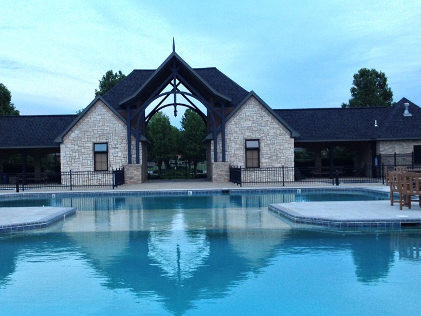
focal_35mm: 49
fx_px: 596
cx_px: 165
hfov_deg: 38.7
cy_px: 182
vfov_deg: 29.7
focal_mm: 4.28
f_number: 2.4
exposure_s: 1/20
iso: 50
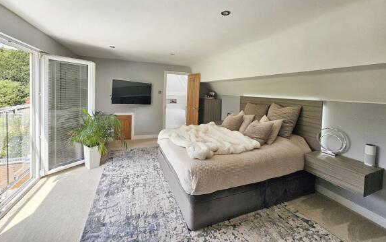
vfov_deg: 78.0
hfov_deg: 105.3
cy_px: 100
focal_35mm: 14
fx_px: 147
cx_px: 193
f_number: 2.2
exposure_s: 1/295
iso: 50
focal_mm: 2.2
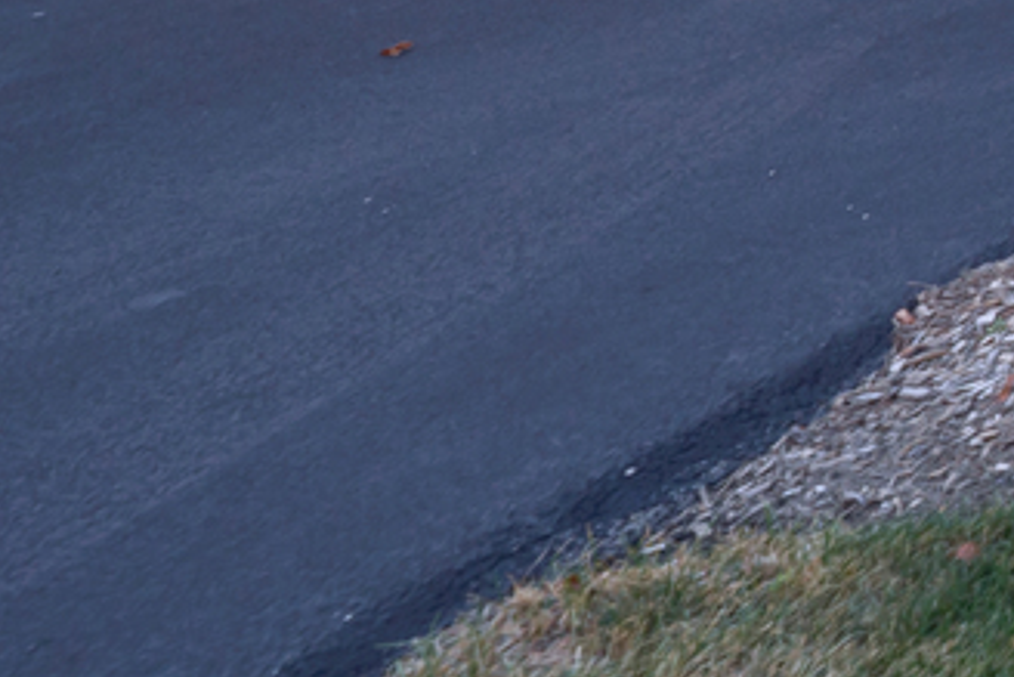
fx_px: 1944
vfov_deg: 16.5
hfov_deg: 15.6
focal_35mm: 69
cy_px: -547
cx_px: 2390
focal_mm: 14
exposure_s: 1/4000
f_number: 7.1
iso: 125
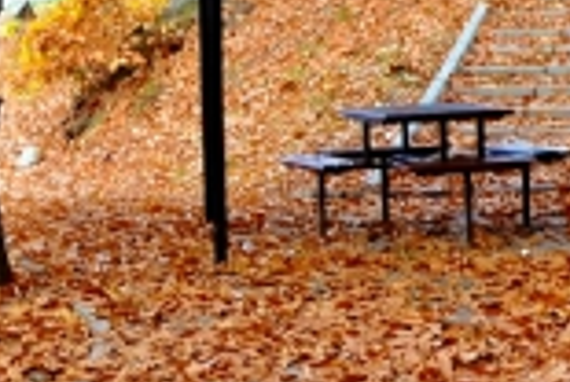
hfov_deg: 11.5
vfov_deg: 7.7
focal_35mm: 178
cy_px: 219
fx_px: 2824
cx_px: 74
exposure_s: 1/80
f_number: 4.5
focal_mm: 18
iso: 200
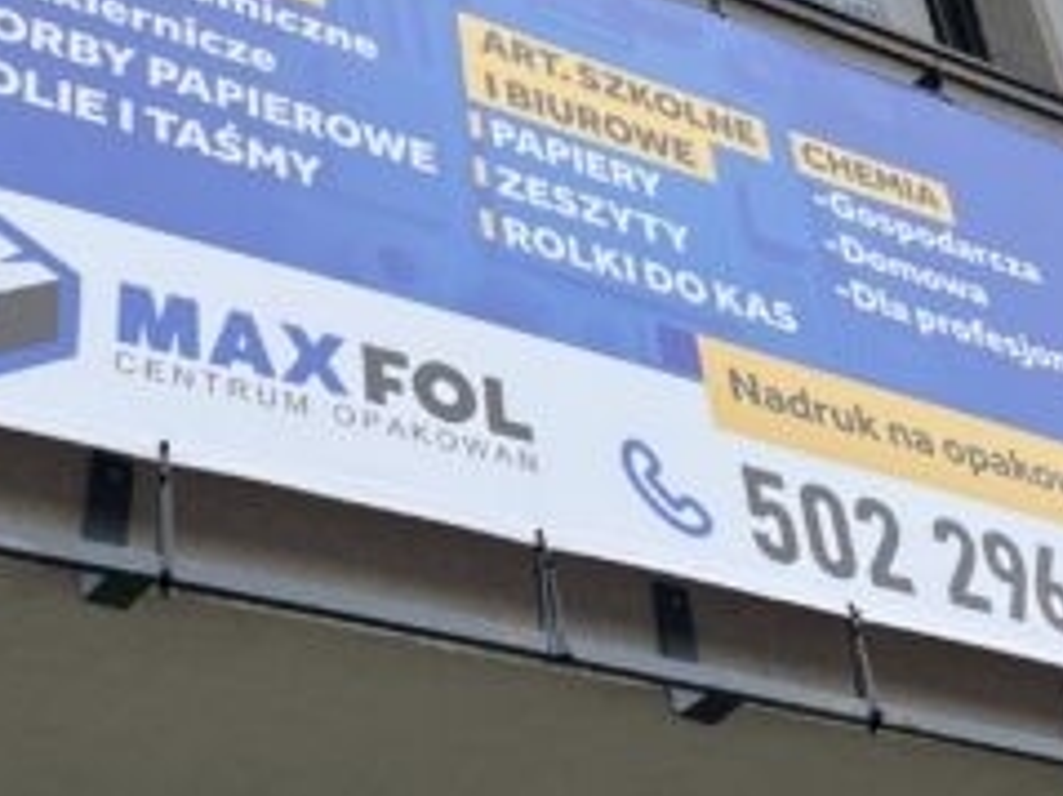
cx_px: 483
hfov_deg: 29.4
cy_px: 278
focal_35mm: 66
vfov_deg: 22.2
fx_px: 2026
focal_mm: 5.1
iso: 50
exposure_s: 1/1389
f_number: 1.6
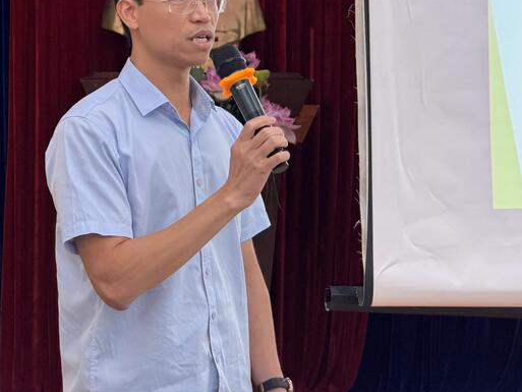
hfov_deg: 12.7
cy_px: 137
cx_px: 244
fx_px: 2353
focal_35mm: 156
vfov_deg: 9.5
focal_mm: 16.89
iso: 250
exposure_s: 1/50
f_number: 2.8
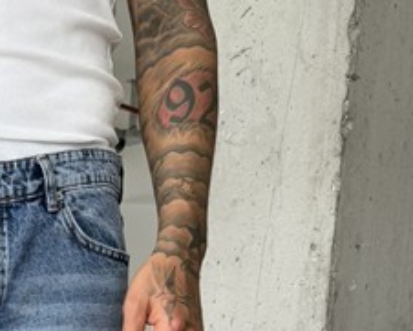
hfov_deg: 21.1
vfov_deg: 16.1
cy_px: 571
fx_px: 1015
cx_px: -106
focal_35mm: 83
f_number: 1.78
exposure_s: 1/121
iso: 80
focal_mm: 6.76
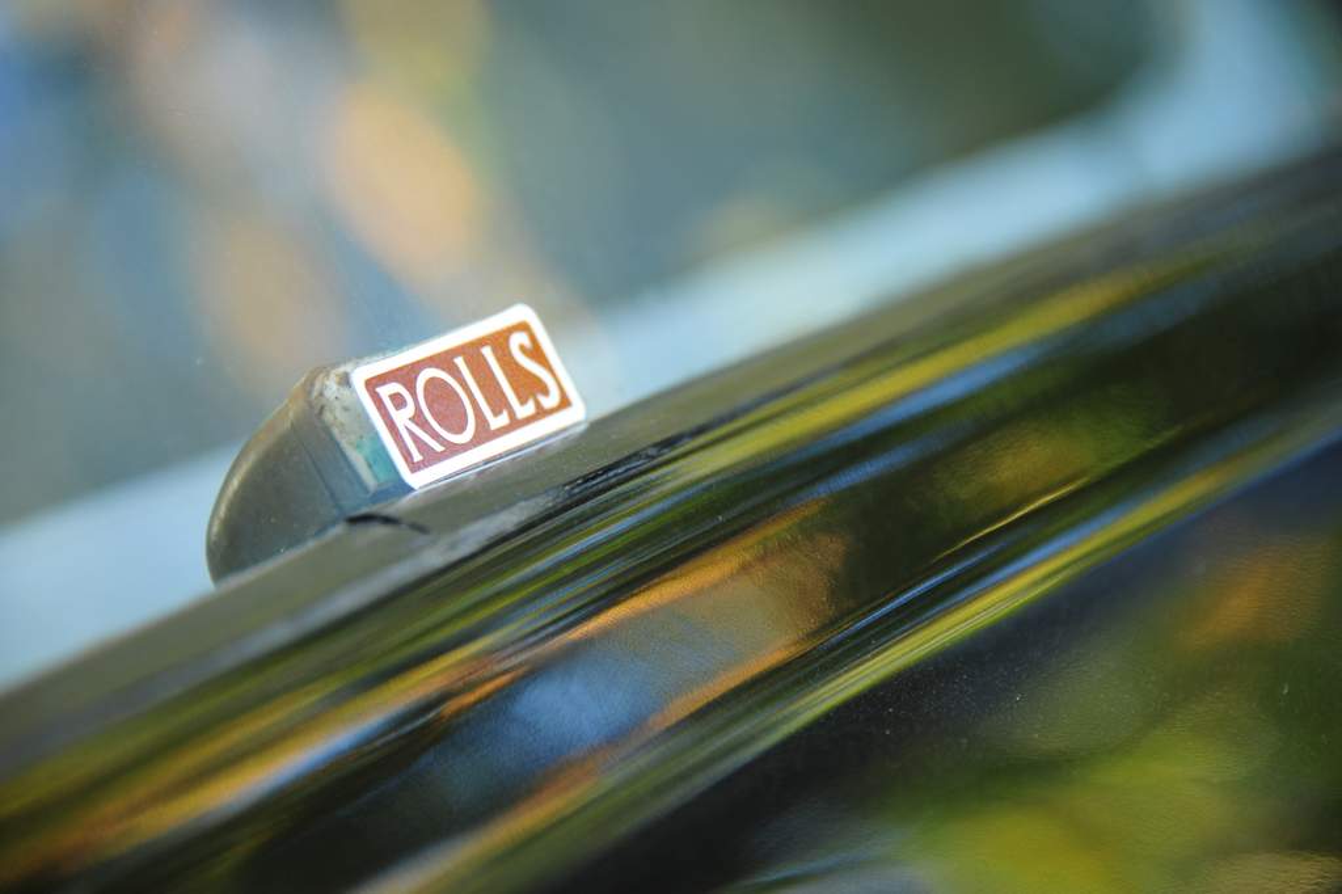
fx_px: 8571
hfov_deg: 9.0
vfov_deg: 6.0
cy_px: 447
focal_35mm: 230
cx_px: 671
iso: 400
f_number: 6.3
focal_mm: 230
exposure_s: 1/30
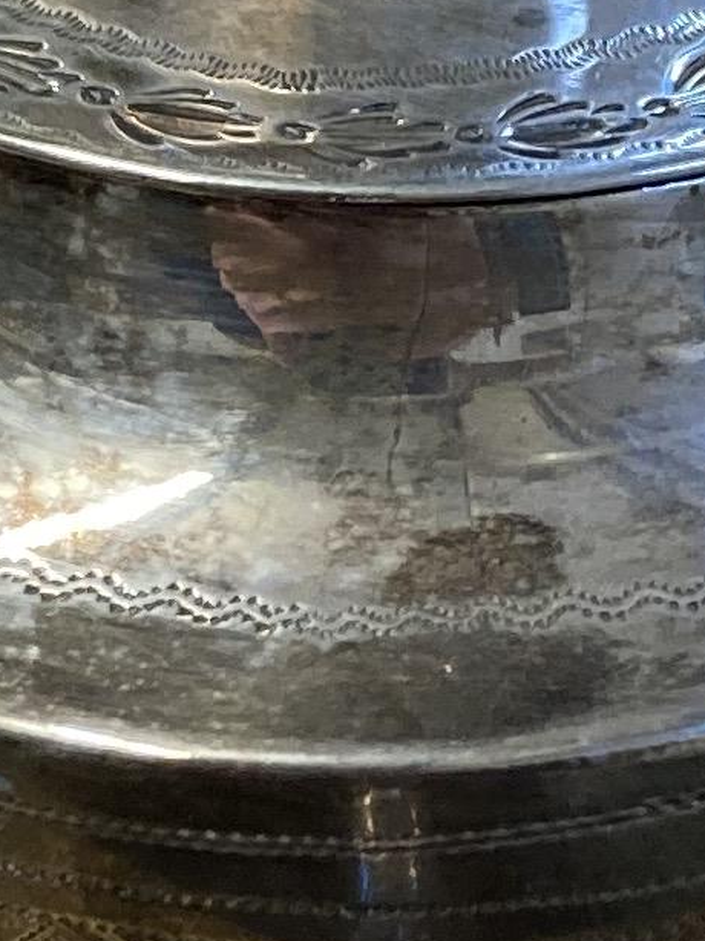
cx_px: 520
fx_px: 5000
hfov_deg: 8.1
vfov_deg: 10.8
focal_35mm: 184
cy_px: 472
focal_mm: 3.99
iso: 100
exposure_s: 1/50
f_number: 1.8
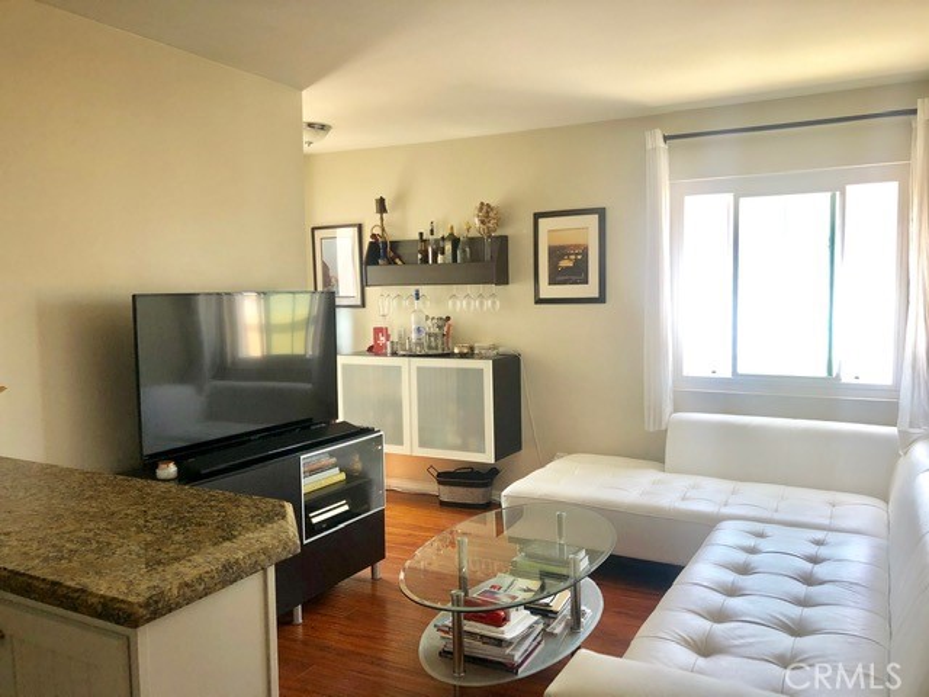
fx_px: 751
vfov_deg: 49.7
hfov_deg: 63.4
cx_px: 464
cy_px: 348
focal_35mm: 28
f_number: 1.8
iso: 25
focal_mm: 4
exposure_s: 1/30
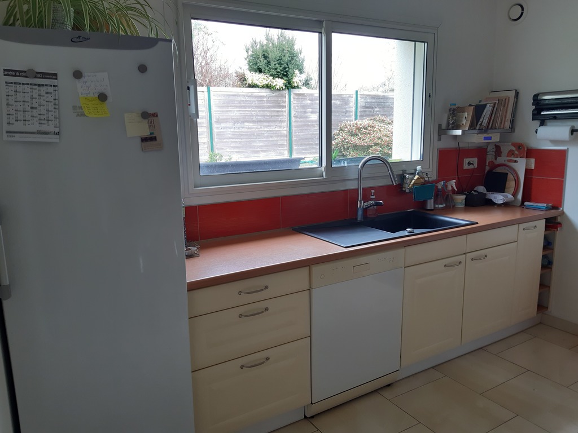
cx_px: 289
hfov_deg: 67.3
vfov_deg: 53.1
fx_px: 434
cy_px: 216
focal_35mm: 26
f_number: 1.7
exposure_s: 1/60
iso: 50
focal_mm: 3.92
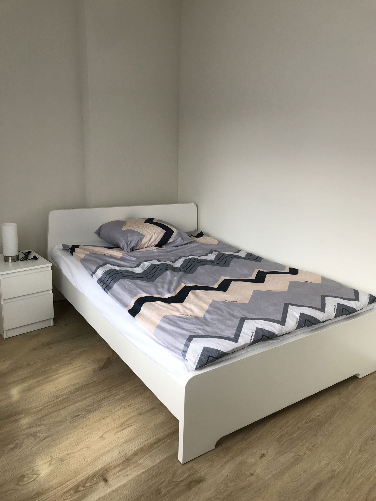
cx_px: 188
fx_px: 405
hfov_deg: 49.7
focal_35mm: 28
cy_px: 250
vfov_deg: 63.4
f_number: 1.8
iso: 20
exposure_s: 1/106
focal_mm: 3.99
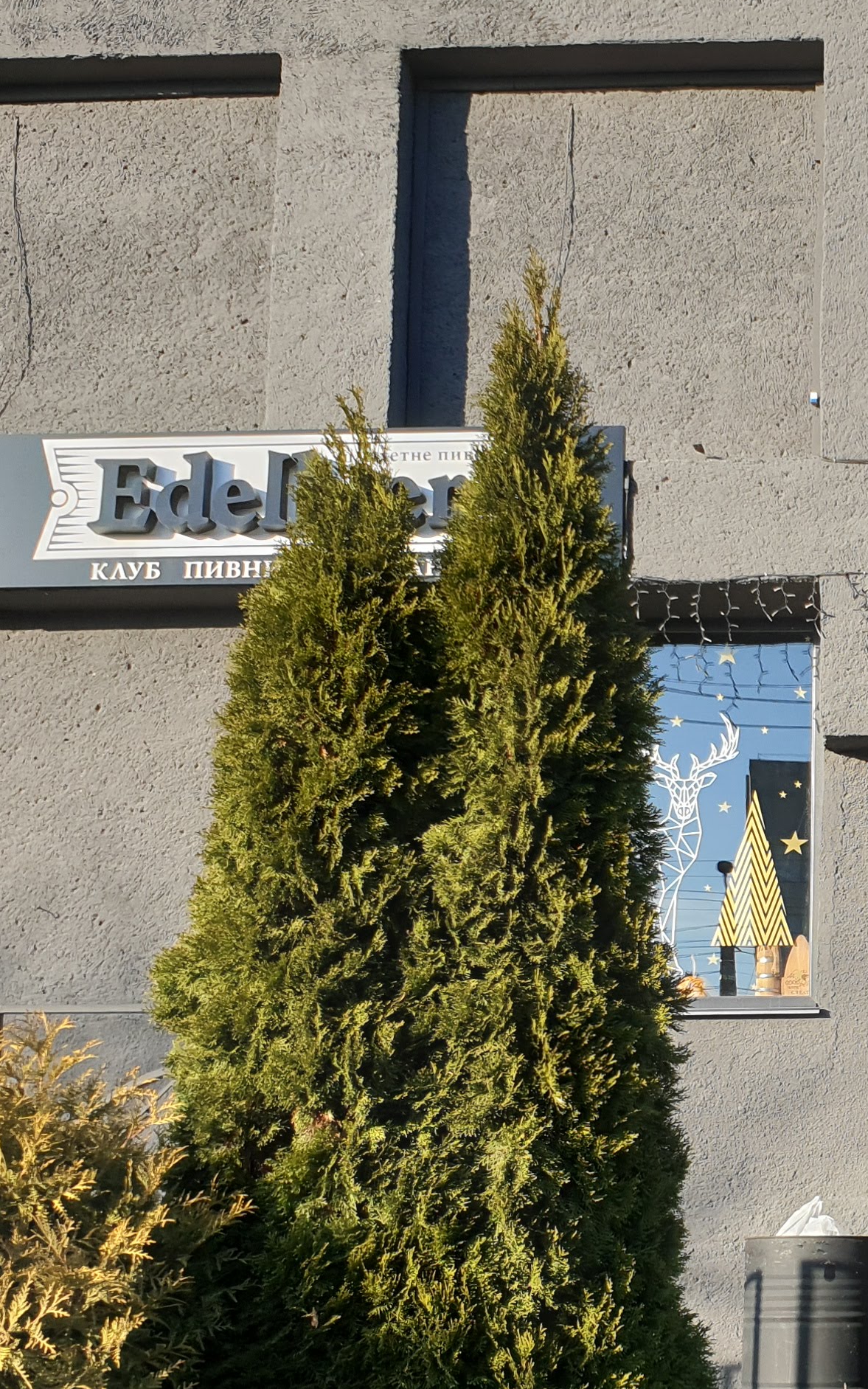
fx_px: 2233
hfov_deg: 20.7
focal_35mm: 59
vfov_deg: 34.4
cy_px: 824
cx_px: 1014
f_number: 2.4
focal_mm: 4.3
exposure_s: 1/832
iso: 50
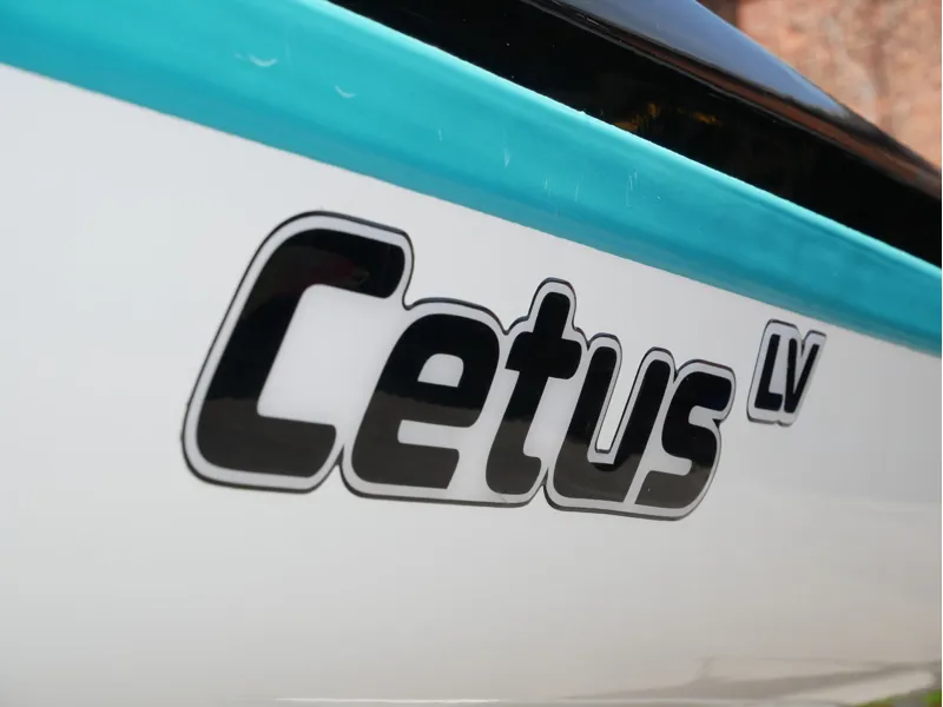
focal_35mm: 64
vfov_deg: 22.9
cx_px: 472
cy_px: 354
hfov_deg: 30.3
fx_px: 1743
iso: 200
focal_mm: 32
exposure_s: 1/125
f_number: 10
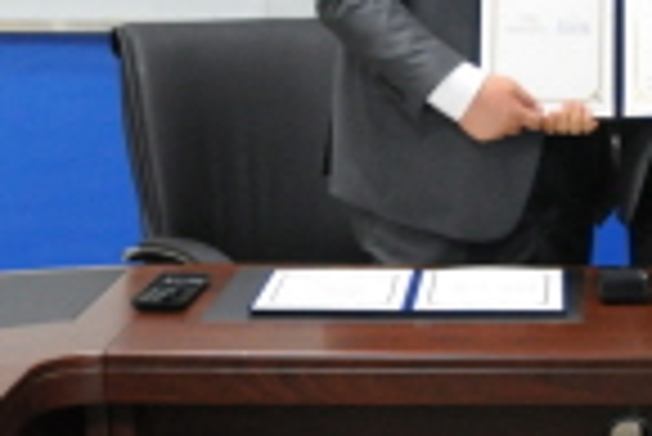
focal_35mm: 99
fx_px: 1795
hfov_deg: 20.2
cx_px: 571
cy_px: -110
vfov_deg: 13.4
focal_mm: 24
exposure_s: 1/100
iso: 1600
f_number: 4
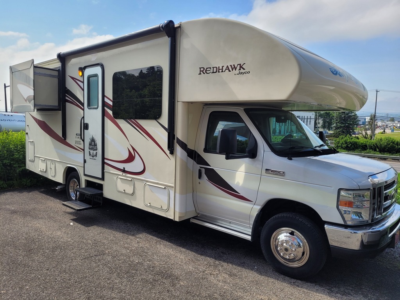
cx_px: 200
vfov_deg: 53.1
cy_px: 150
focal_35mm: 26
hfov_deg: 67.3
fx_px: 300
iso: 40
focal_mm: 5.4
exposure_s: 1/2240
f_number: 1.8
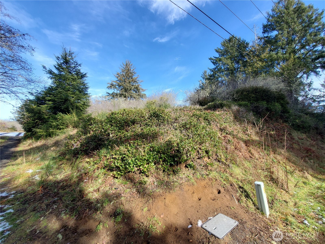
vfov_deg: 89.9
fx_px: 122
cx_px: 162
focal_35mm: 13
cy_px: 122
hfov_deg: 106.2
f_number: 2.2
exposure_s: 1/475
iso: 50
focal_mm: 1.8
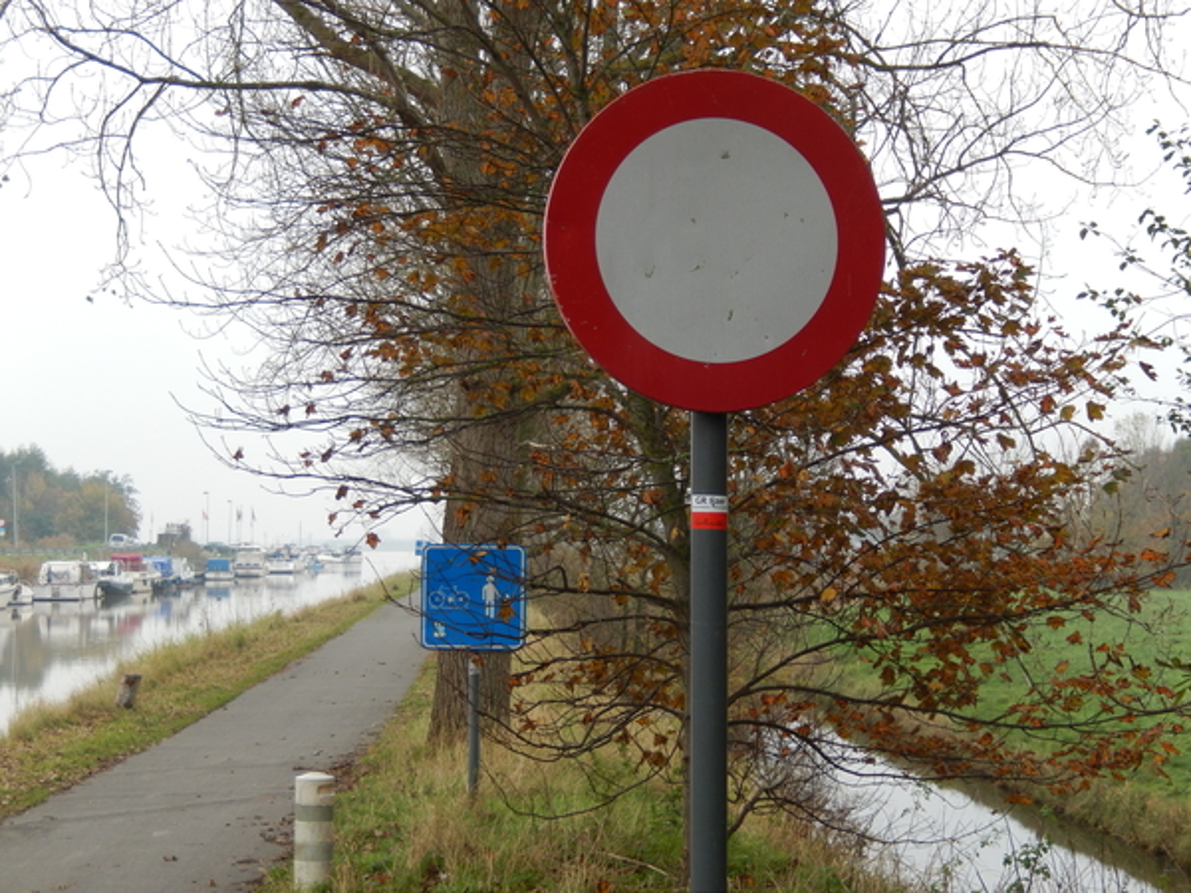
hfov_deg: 29.0
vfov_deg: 21.9
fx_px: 2305
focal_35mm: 67
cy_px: 446
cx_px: 596
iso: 125
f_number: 4.8
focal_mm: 12
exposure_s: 1/50
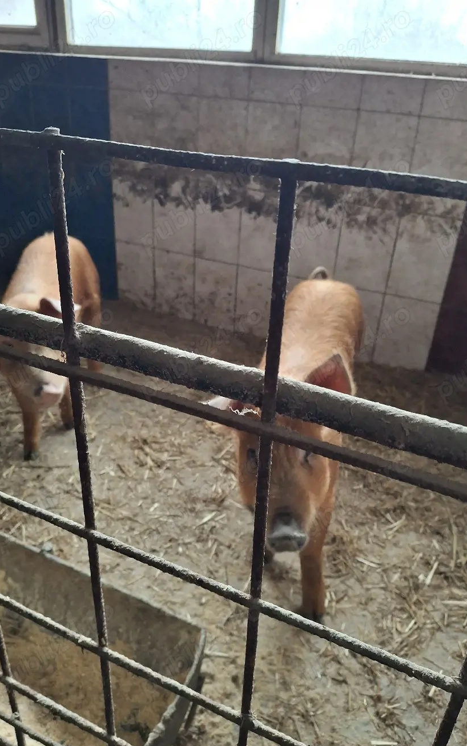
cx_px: 239
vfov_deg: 68.4
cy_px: 376
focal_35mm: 27
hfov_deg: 46.0
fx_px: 550
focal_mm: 4.69
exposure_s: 1/33
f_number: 1.8
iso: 250
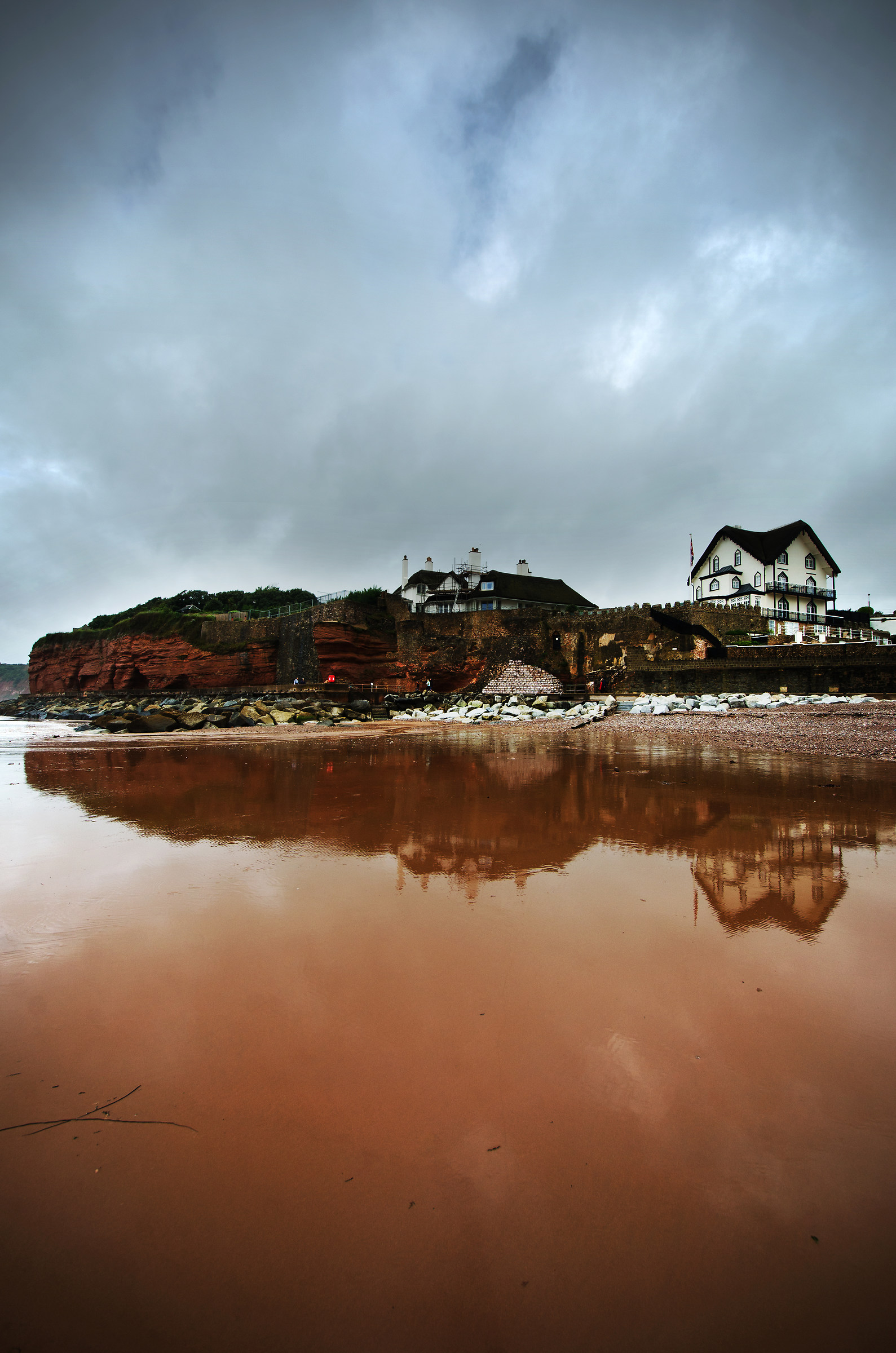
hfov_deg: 77.1
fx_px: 563
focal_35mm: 15
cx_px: 448
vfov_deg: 100.5
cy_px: 676
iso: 100
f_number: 8
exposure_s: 1/160
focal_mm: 10
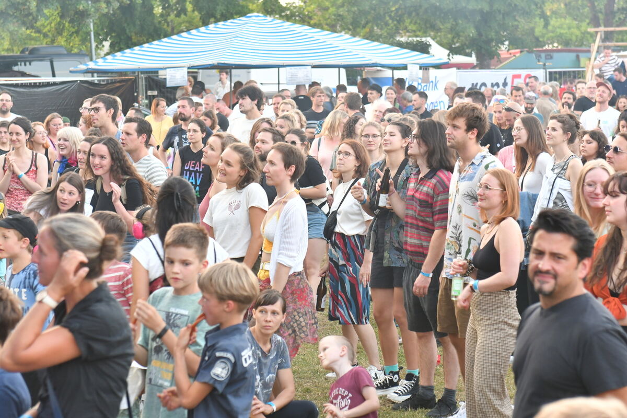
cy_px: 209
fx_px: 1829
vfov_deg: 13.0
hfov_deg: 19.5
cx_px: 314
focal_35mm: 105
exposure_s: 1/80
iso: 800
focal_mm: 70
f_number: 4.5
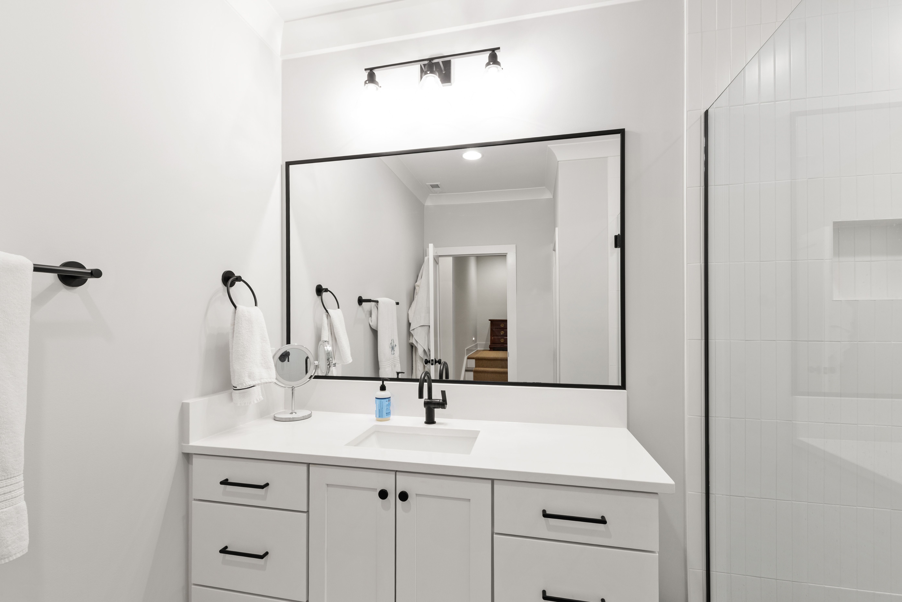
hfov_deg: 100.4
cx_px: 451
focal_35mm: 15
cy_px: 301
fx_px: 376
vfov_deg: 77.3
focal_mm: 10
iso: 100
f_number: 8
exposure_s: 1/2
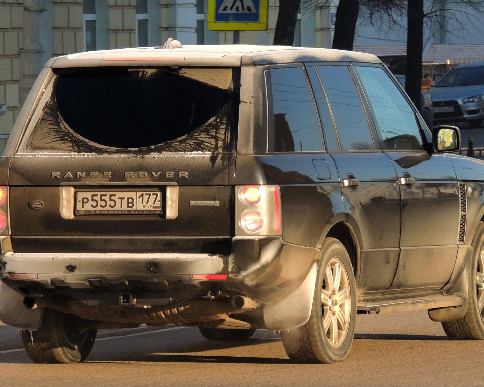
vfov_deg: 6.1
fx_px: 3652
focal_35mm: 255
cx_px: 246
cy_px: 186
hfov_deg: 7.6
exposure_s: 1/500
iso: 280
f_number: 4.6
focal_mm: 40.1
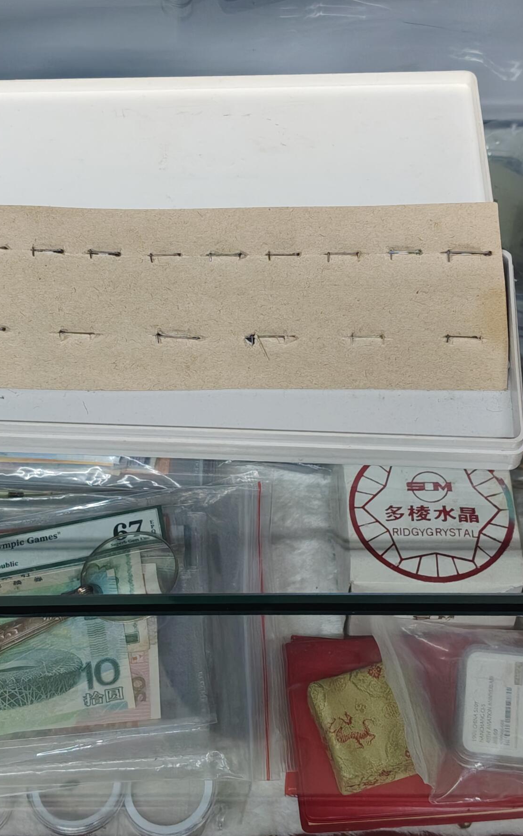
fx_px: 1254
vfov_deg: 36.9
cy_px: 424
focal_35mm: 55
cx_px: 224
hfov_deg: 23.5
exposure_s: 1/100
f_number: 1.88
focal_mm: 4.84
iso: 951
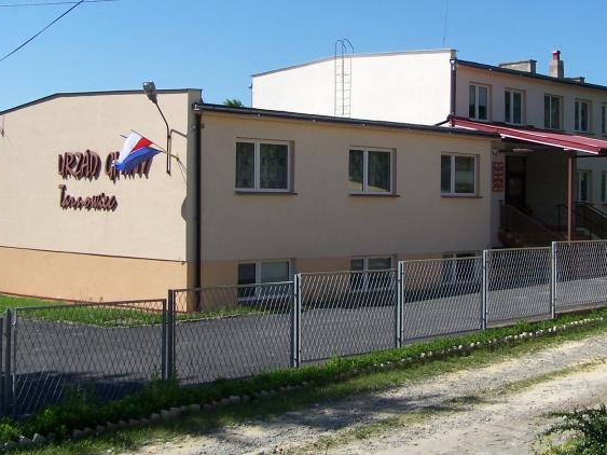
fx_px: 947
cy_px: 168
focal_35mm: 54
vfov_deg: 26.9
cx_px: 372
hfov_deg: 35.4
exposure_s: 1/1000
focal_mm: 6.3
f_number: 4
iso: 80
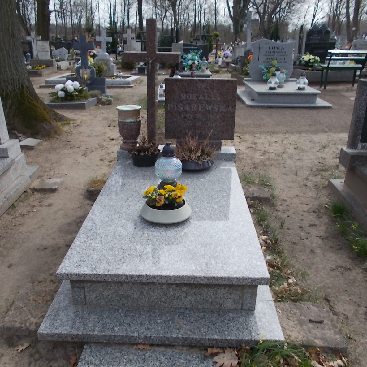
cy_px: 183
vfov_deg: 52.5
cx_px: 178
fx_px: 372
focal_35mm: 31
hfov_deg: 52.5
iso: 80
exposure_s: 1/100
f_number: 8
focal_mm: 4.6
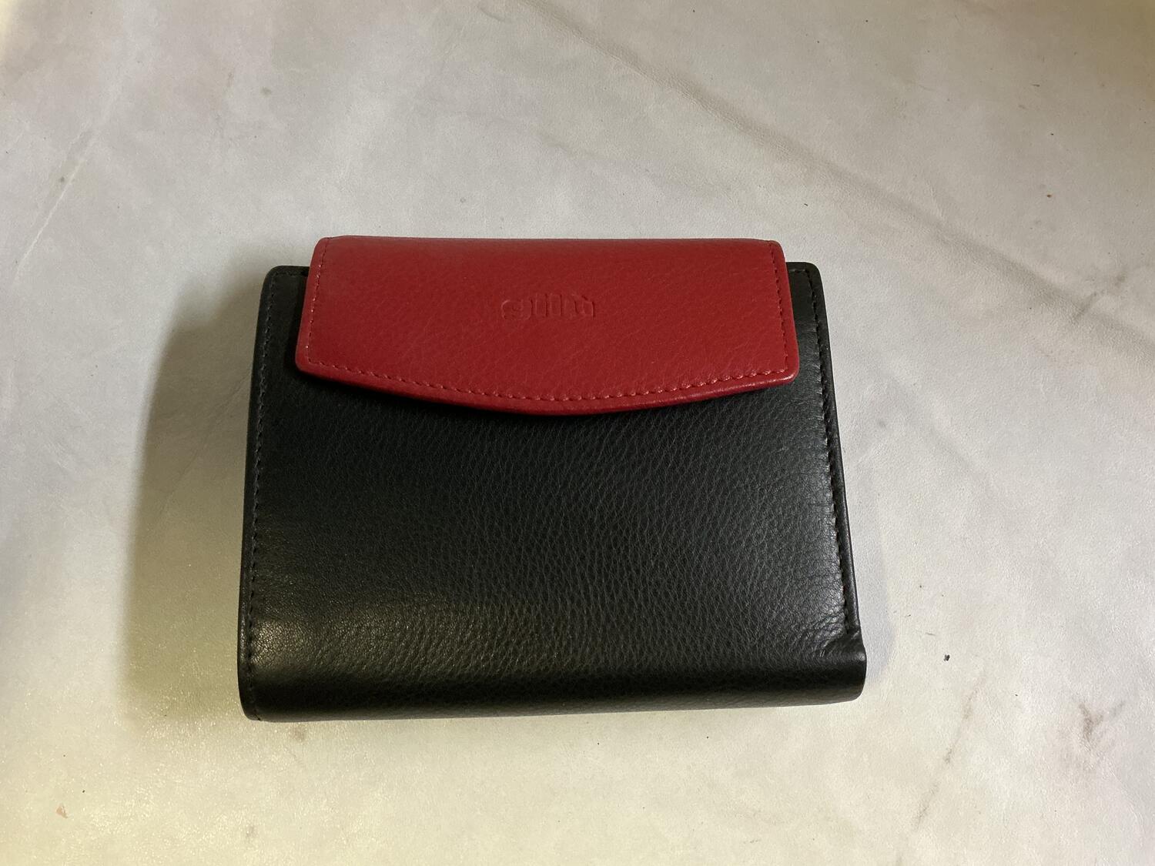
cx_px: 578
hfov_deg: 61.7
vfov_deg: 48.2
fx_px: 968
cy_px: 433
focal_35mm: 29
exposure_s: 1/50
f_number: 1.8
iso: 200
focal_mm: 3
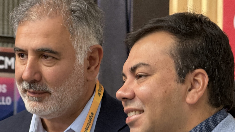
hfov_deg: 12.1
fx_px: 1109
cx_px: 104
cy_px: 102
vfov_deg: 6.8
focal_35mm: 178
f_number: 2.8
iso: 160
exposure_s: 1/100
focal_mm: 15.66
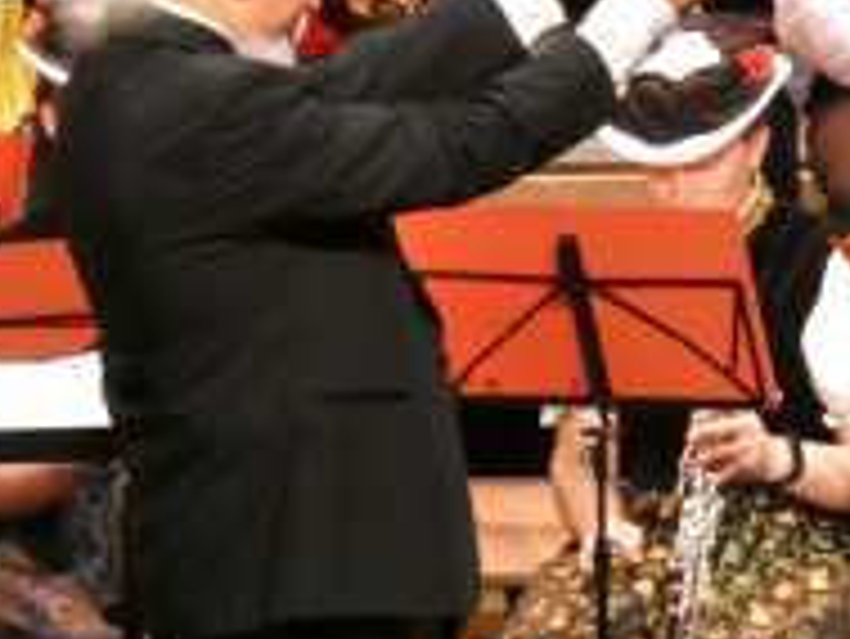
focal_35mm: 1024
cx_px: 432
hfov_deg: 1.9
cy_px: 153
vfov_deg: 1.5
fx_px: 25160
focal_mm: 86.7
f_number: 5.6
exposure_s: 1/60
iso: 1600
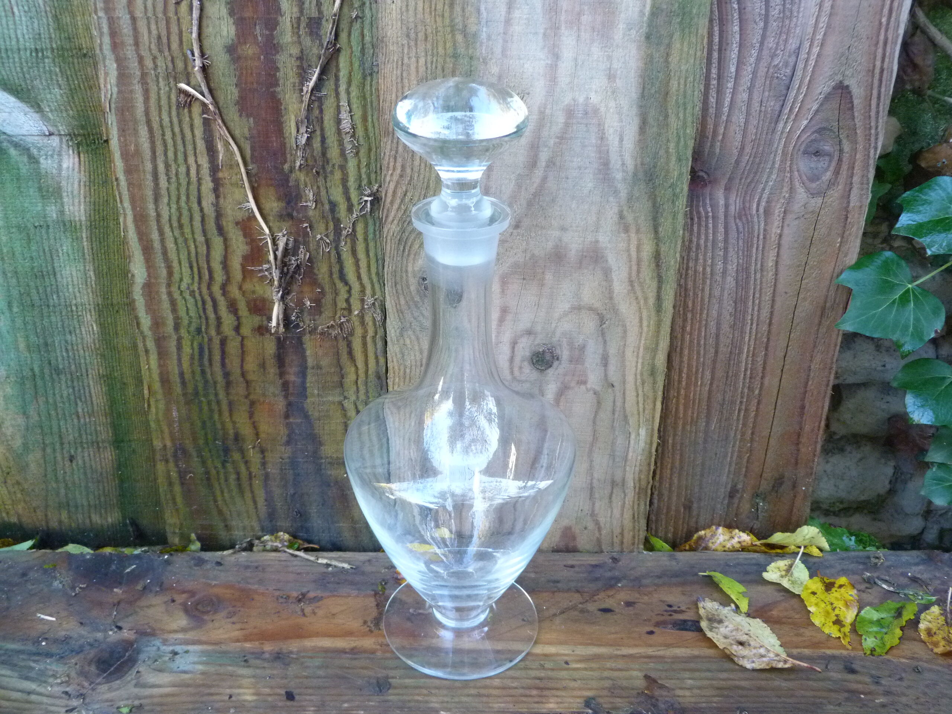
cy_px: 357
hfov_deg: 52.6
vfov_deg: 40.7
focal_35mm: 35
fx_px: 963
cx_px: 476
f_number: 3.1
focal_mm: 6.3
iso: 400
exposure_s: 1/30
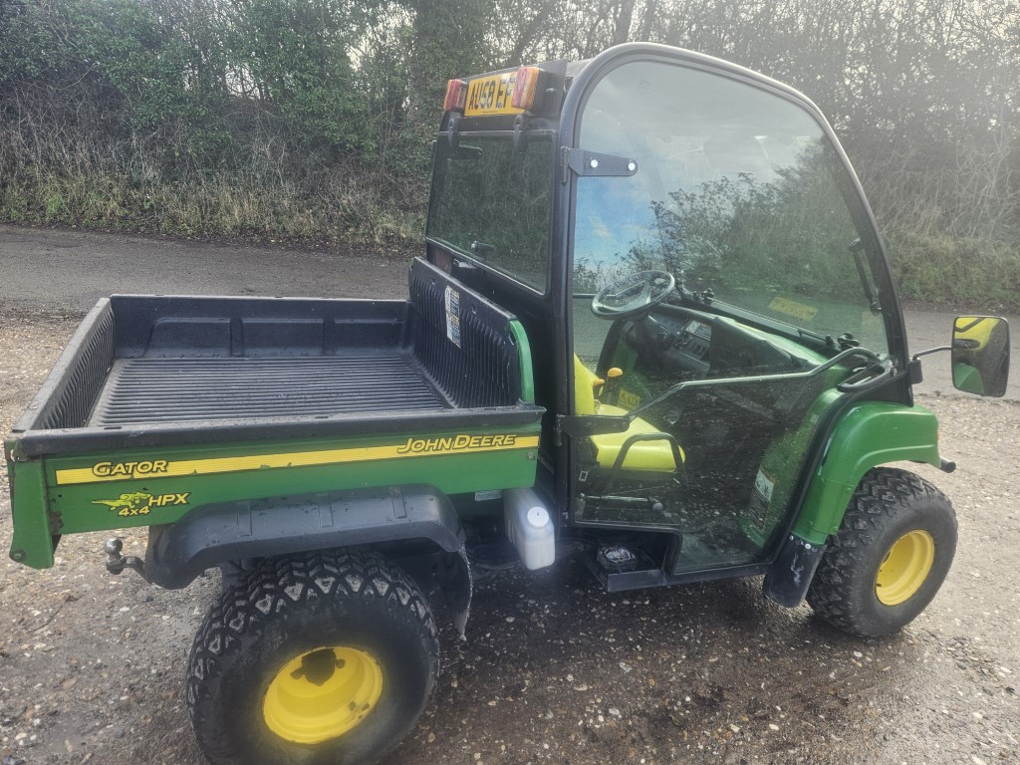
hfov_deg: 73.9
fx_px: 678
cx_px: 510
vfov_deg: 58.9
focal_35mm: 23
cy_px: 382
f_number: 1.8
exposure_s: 1/190
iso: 50
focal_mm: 5.4
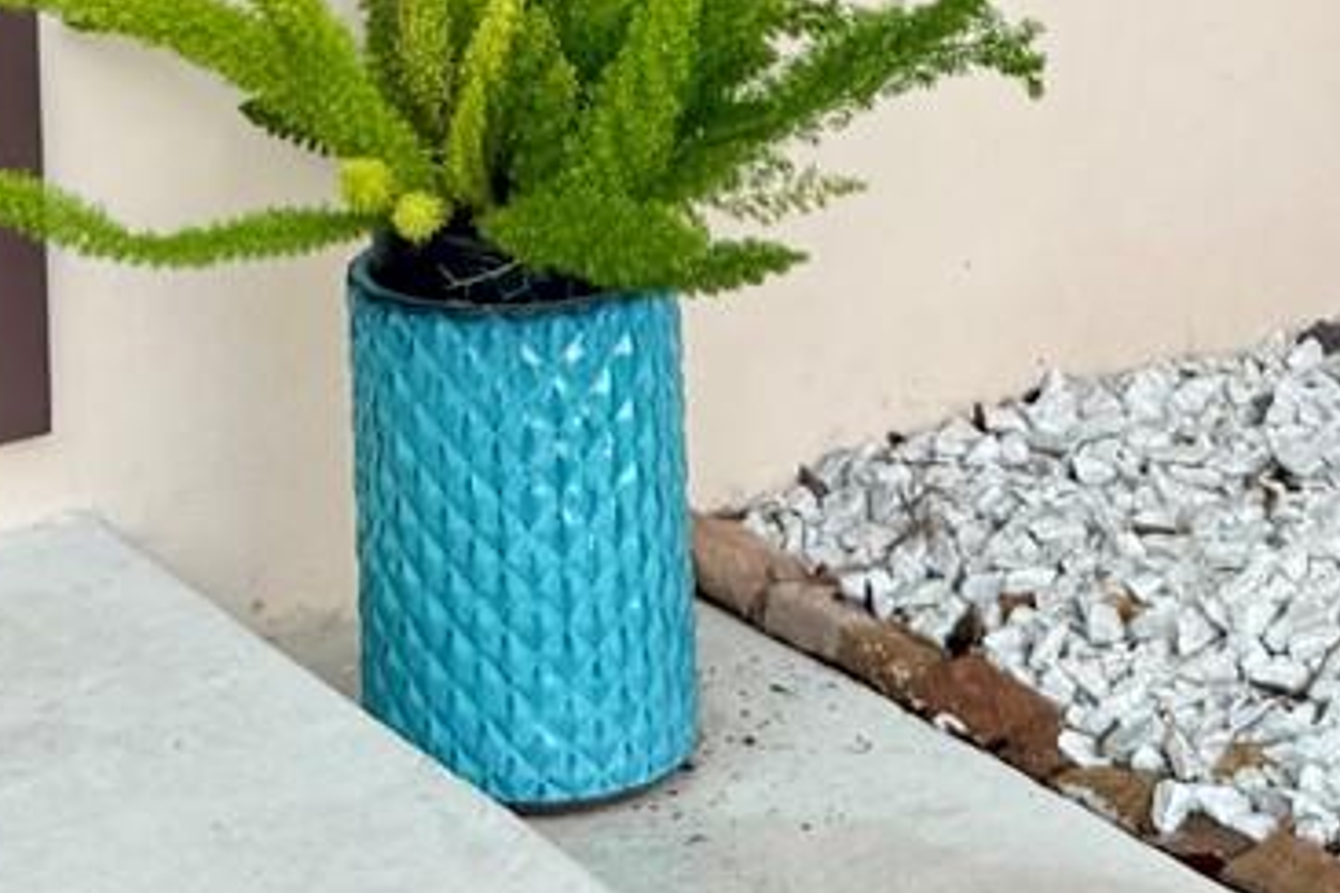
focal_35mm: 109
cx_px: 414
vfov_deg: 11.4
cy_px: -856
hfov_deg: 18.7
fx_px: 4057
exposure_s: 1/494
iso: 80
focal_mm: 6.76
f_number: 1.78
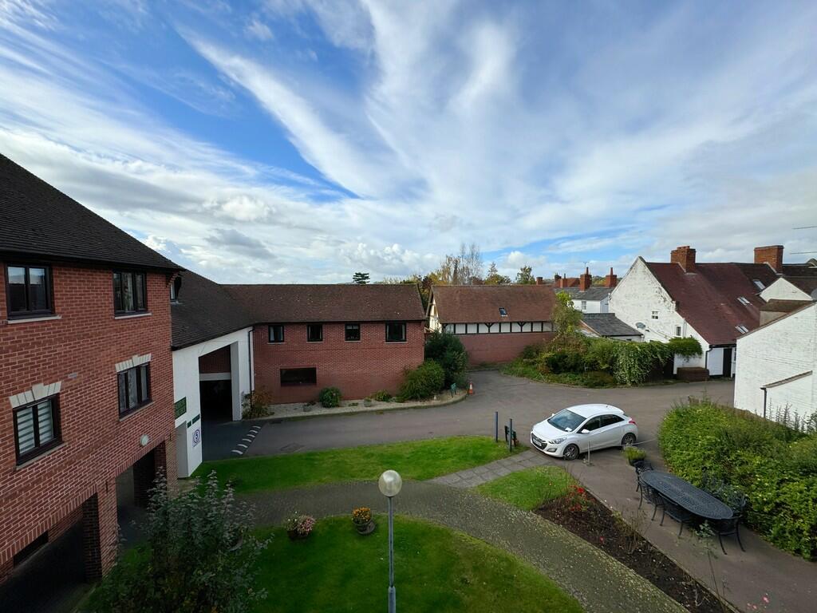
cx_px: 408
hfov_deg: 102.1
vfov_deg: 85.7
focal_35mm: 14
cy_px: 306
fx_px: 330
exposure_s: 1/2083
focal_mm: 2.22
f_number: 2.2
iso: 50
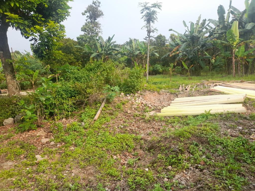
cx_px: 128
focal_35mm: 25
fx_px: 184
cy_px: 96
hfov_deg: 69.4
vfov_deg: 54.9
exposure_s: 1/280
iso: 20
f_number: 2
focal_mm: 4.6
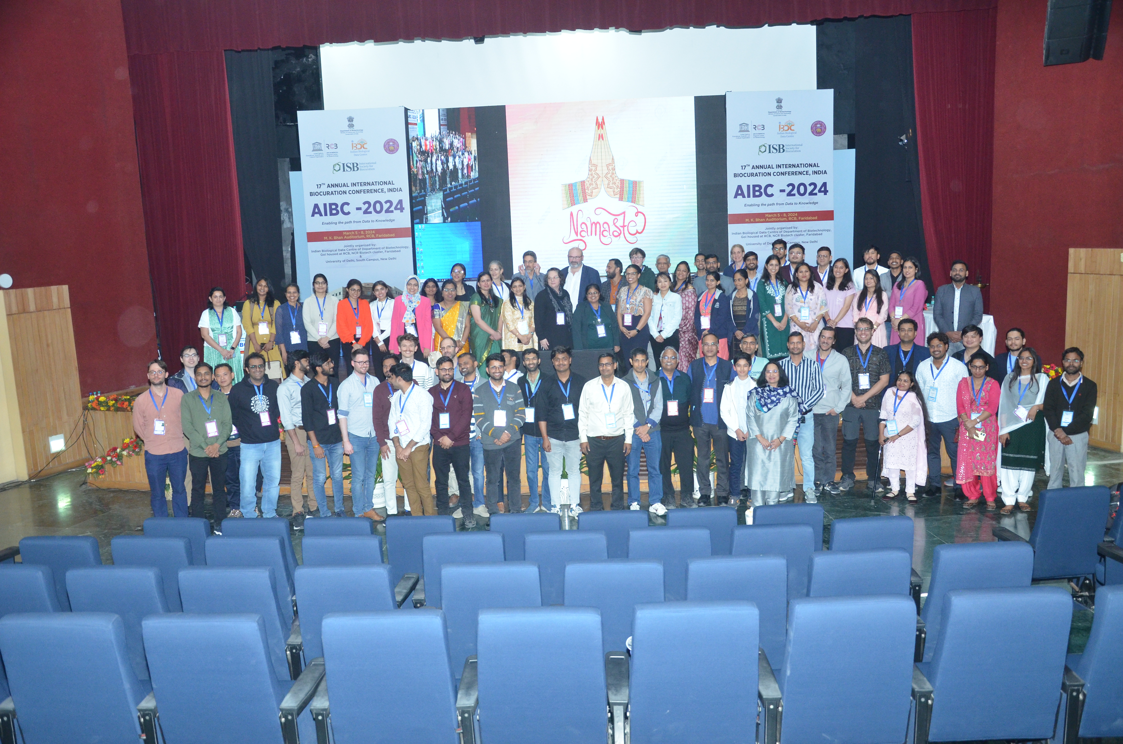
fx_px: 981
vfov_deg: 41.5
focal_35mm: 32
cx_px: 562
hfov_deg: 59.6
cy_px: 372
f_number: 4.5
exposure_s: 1/160
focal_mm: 21
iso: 1600
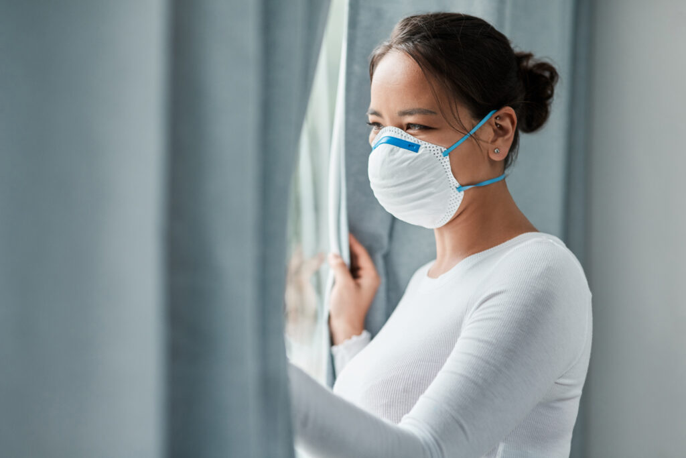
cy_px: 229
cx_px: 343
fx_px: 1620
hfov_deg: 23.9
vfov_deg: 16.1
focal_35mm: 85
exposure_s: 1/320
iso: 400
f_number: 2.2
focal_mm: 85
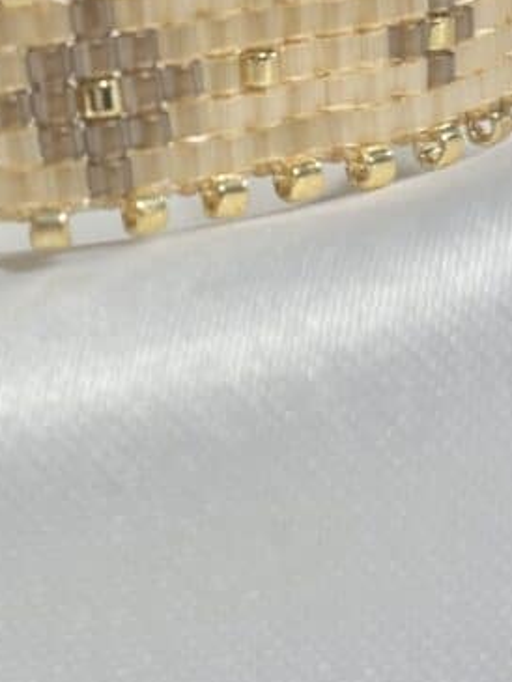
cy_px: 217
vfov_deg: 13.5
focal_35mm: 146
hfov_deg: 10.1
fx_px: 2878
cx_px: -13
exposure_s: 1/329
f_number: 1.6
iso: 32
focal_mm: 5.96
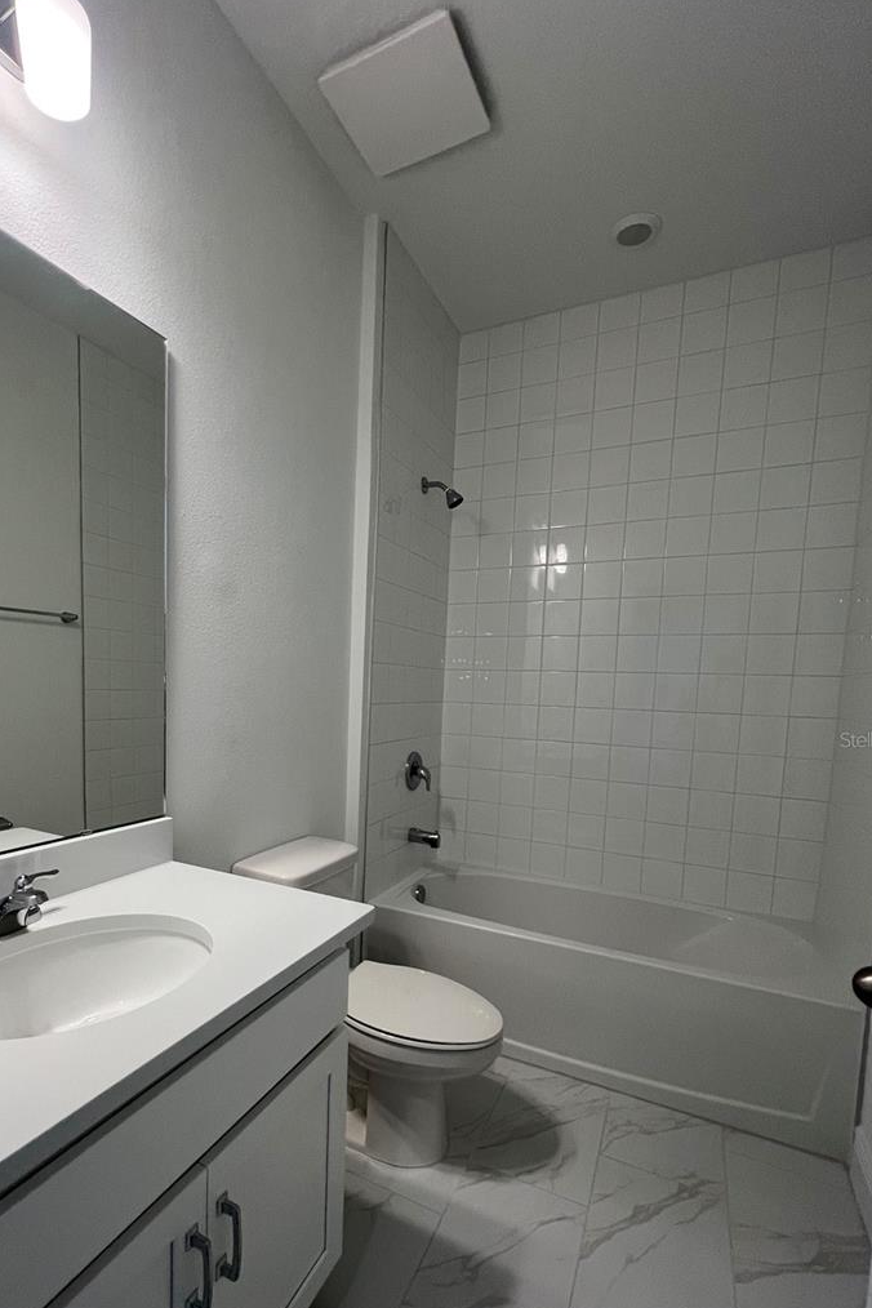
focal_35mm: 16
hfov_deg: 73.0
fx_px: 581
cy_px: 739
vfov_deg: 96.2
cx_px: 351
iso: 125
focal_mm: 1.57
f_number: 1.8
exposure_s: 1/120
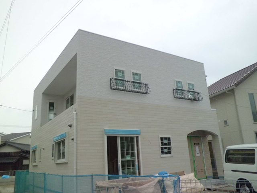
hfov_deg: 58.4
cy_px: 96
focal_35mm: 31
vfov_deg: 45.4
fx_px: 230
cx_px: 128
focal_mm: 5.5
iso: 200
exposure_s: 1/1000
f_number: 2.9
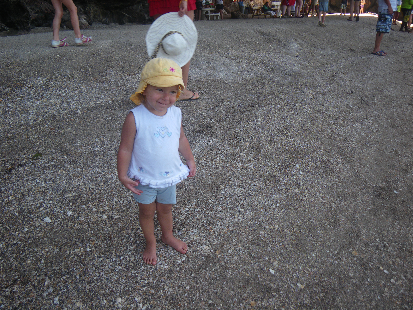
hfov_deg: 63.4
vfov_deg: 49.7
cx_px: 206
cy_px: 155
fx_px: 334
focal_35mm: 28
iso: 50
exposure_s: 1/80
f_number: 3.5
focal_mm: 5
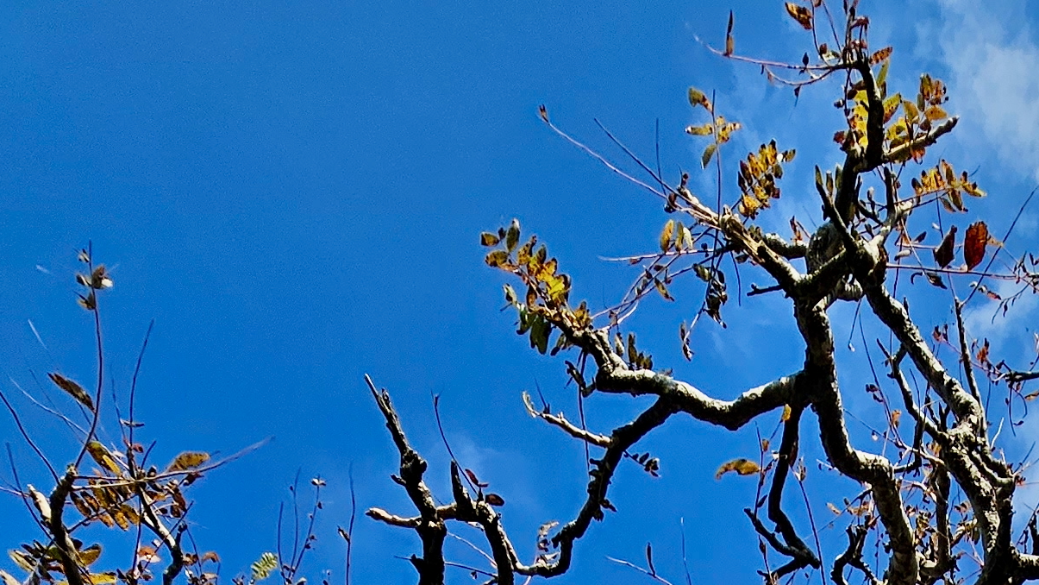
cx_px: 937
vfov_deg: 15.2
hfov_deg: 40.4
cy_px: 1387
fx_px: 1295
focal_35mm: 47
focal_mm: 2.2
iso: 50
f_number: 2.2
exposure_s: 1/2664
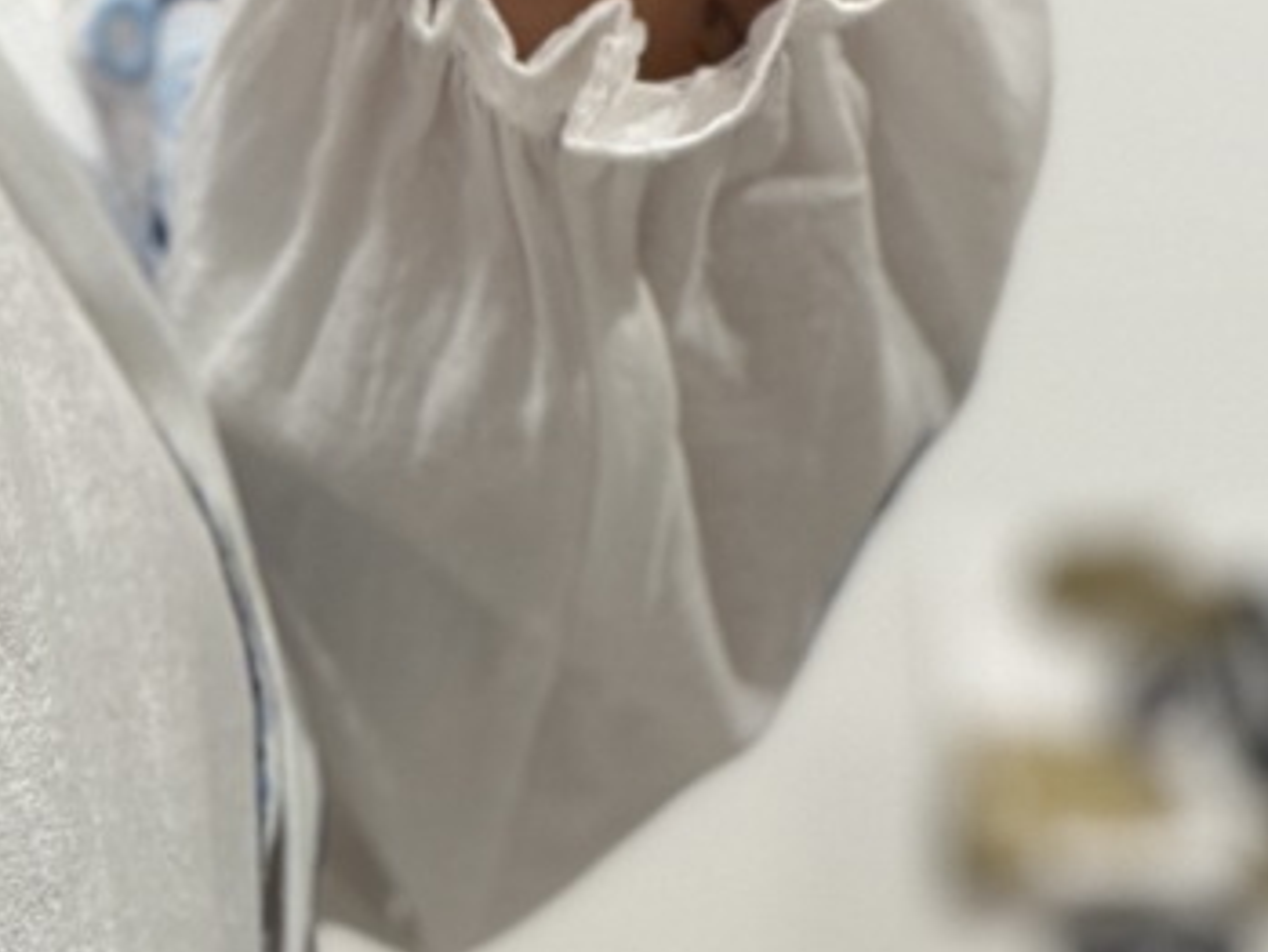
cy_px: 1453
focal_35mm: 409
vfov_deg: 3.6
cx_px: -561
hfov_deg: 4.8
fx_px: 14987
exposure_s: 1/100
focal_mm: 16.89
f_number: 2.8
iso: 80
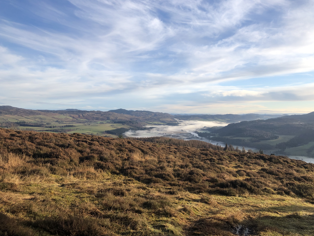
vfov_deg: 48.2
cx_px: 159
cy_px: 117
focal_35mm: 29
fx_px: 263
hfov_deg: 61.7
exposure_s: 1/1600
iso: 20
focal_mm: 3.99
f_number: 1.8
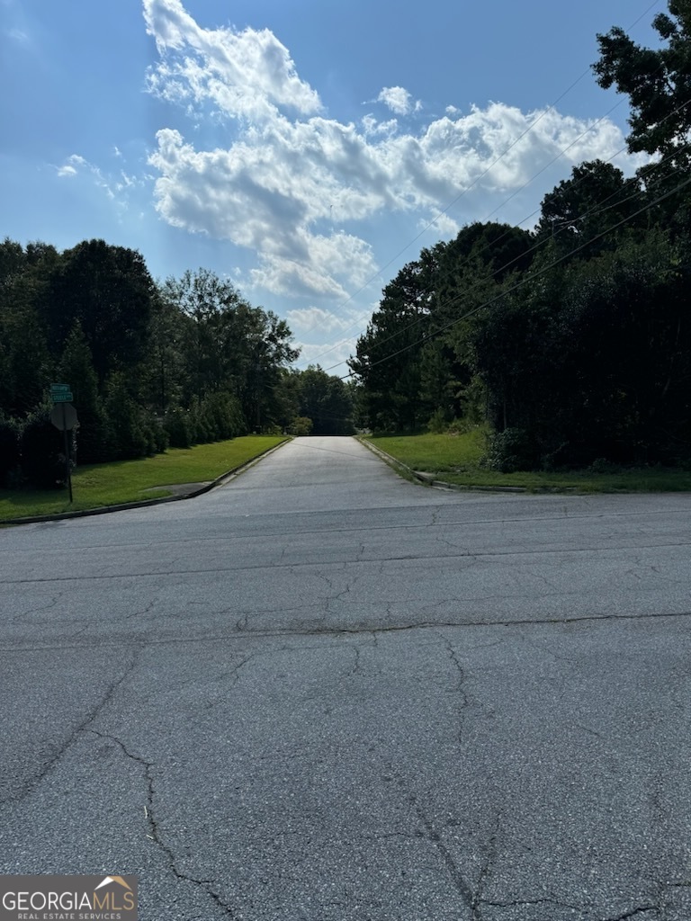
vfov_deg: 71.6
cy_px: 460
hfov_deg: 56.8
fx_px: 639
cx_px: 346
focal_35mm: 24
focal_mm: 6.76
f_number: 1.78
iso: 80
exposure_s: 1/10417
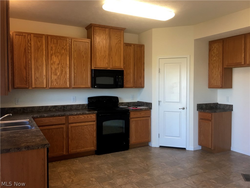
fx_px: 209
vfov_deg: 48.2
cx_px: 125
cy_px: 94
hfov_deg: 61.7
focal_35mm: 29
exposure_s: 1/15
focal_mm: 4.15
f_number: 2.2
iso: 25
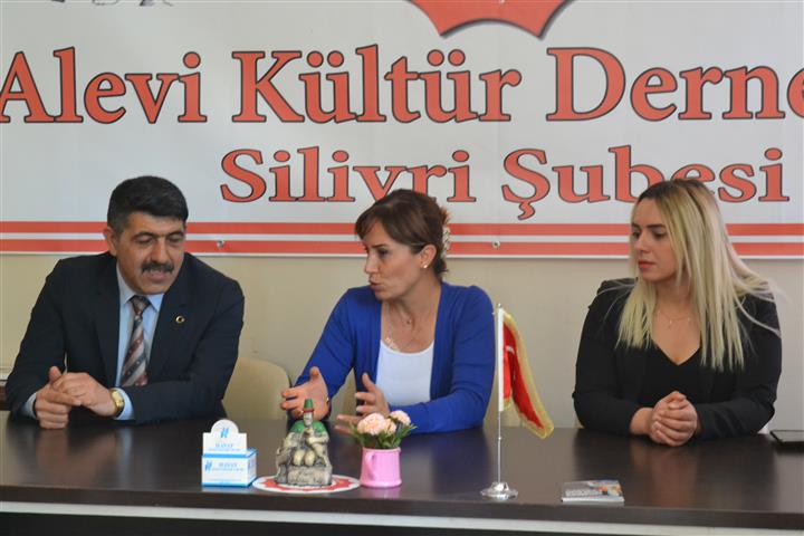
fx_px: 1842
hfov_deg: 24.6
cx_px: 402
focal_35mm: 82
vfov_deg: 16.6
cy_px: 268
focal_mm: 55
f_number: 5.6
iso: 2800
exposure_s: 1/60
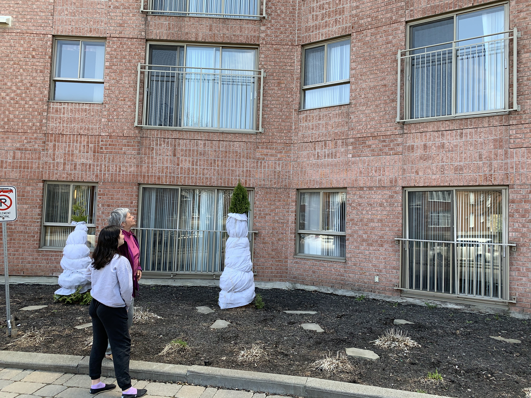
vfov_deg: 53.1
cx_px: 266
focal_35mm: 26
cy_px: 199
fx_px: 399
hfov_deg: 67.3
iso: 25
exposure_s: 1/164
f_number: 1.8
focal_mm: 4.25
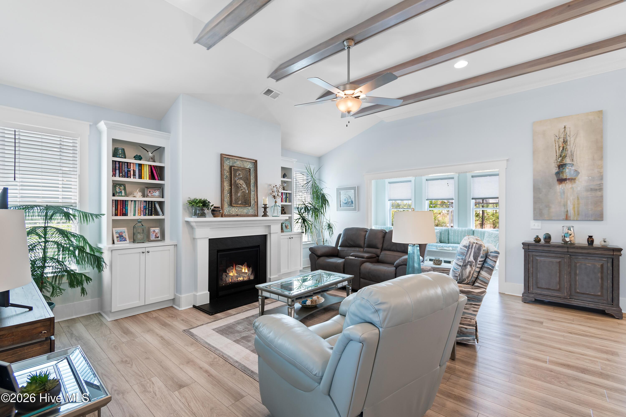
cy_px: 208
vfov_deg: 77.3
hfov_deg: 100.4
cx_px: 313
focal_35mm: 15
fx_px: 261
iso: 100
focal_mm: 10
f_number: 4.5
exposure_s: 1/6
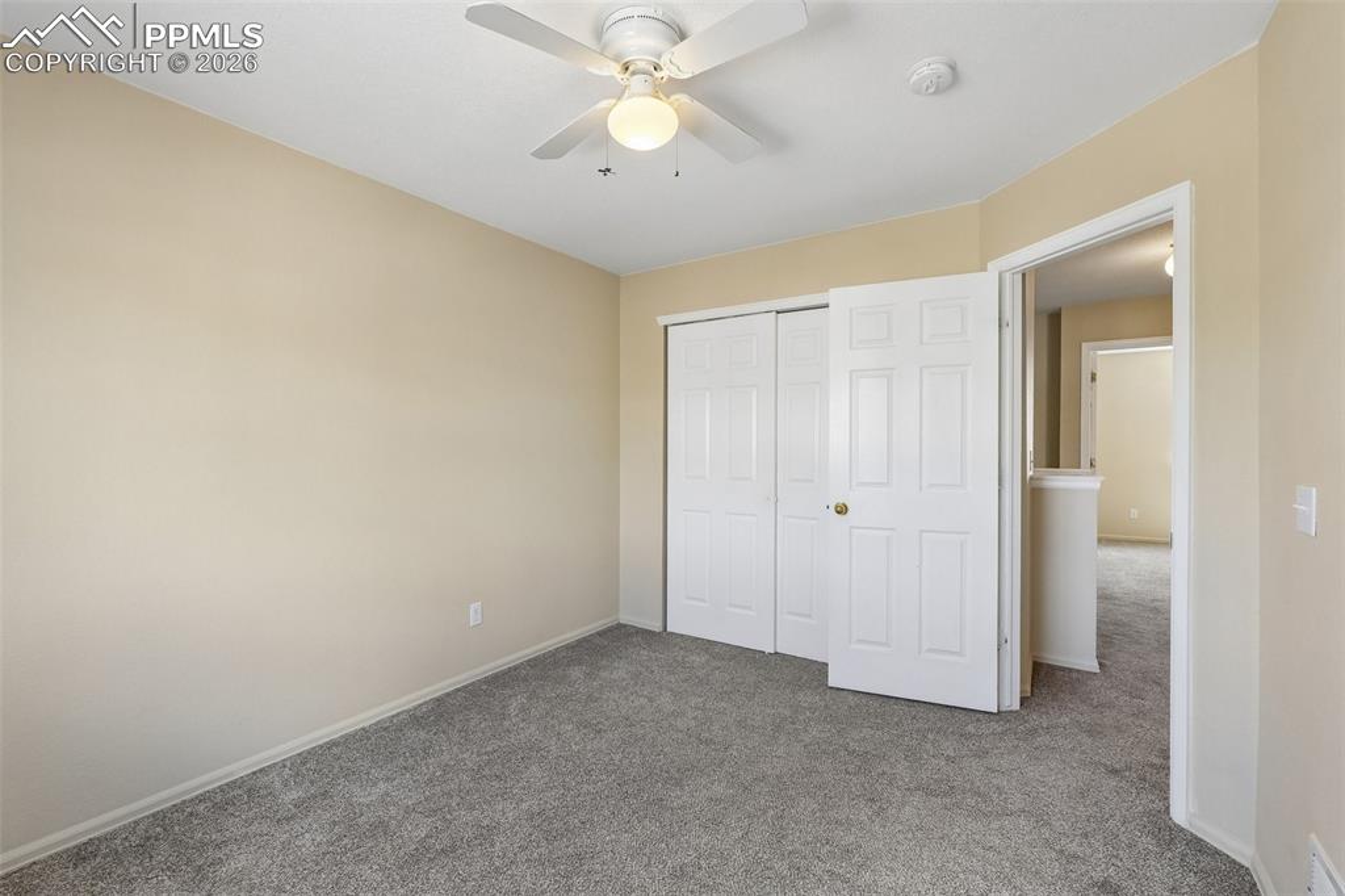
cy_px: 448
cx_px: 672
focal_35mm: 15
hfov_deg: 100.4
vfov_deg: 77.3
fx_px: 560
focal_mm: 10
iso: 640
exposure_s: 1/50
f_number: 9
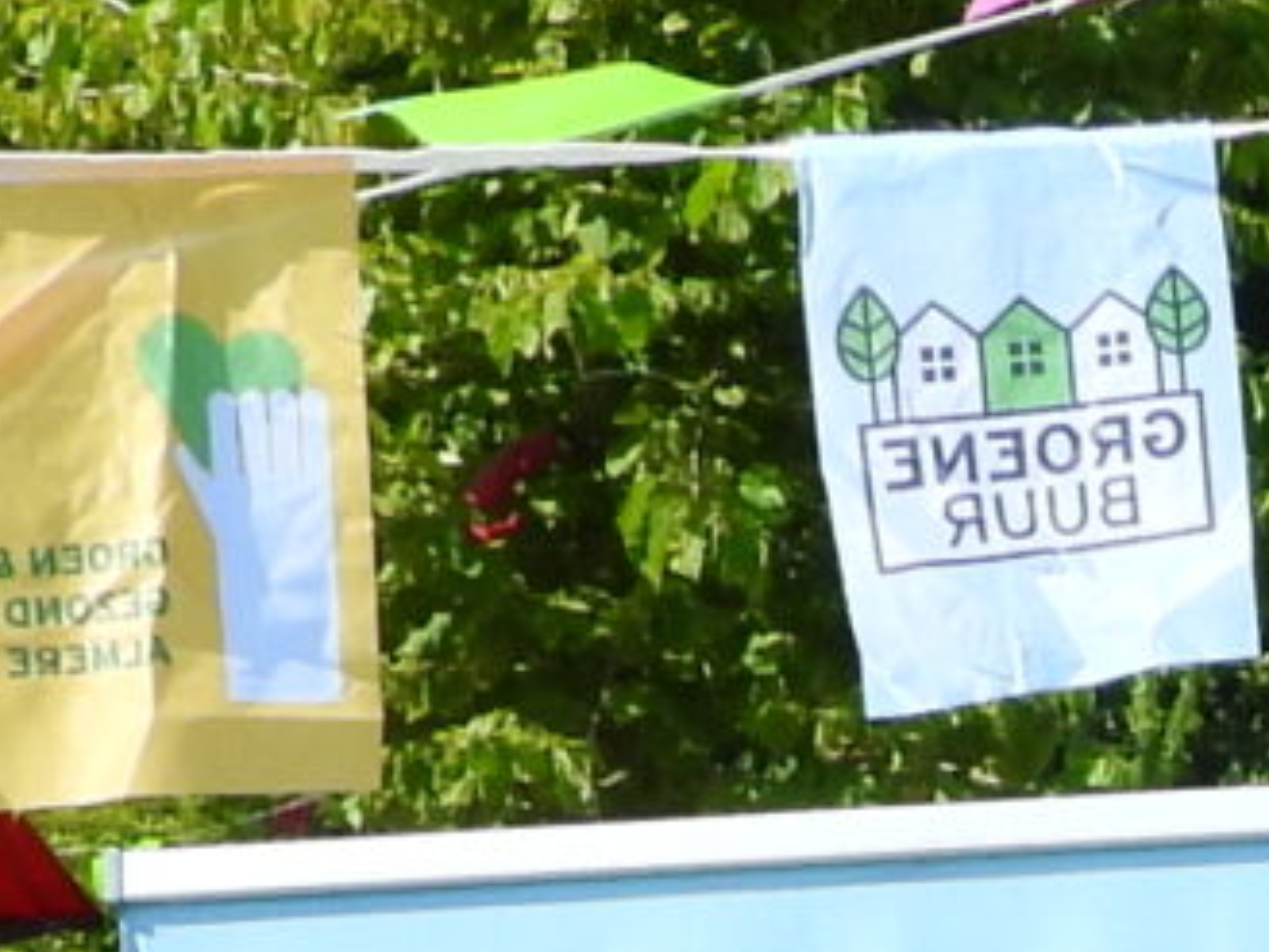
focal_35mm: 319
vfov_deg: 4.5
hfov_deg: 6.1
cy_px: 2397
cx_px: 2407
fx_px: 11699
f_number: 3.2
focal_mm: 7.4
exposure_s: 1/1250
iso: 100
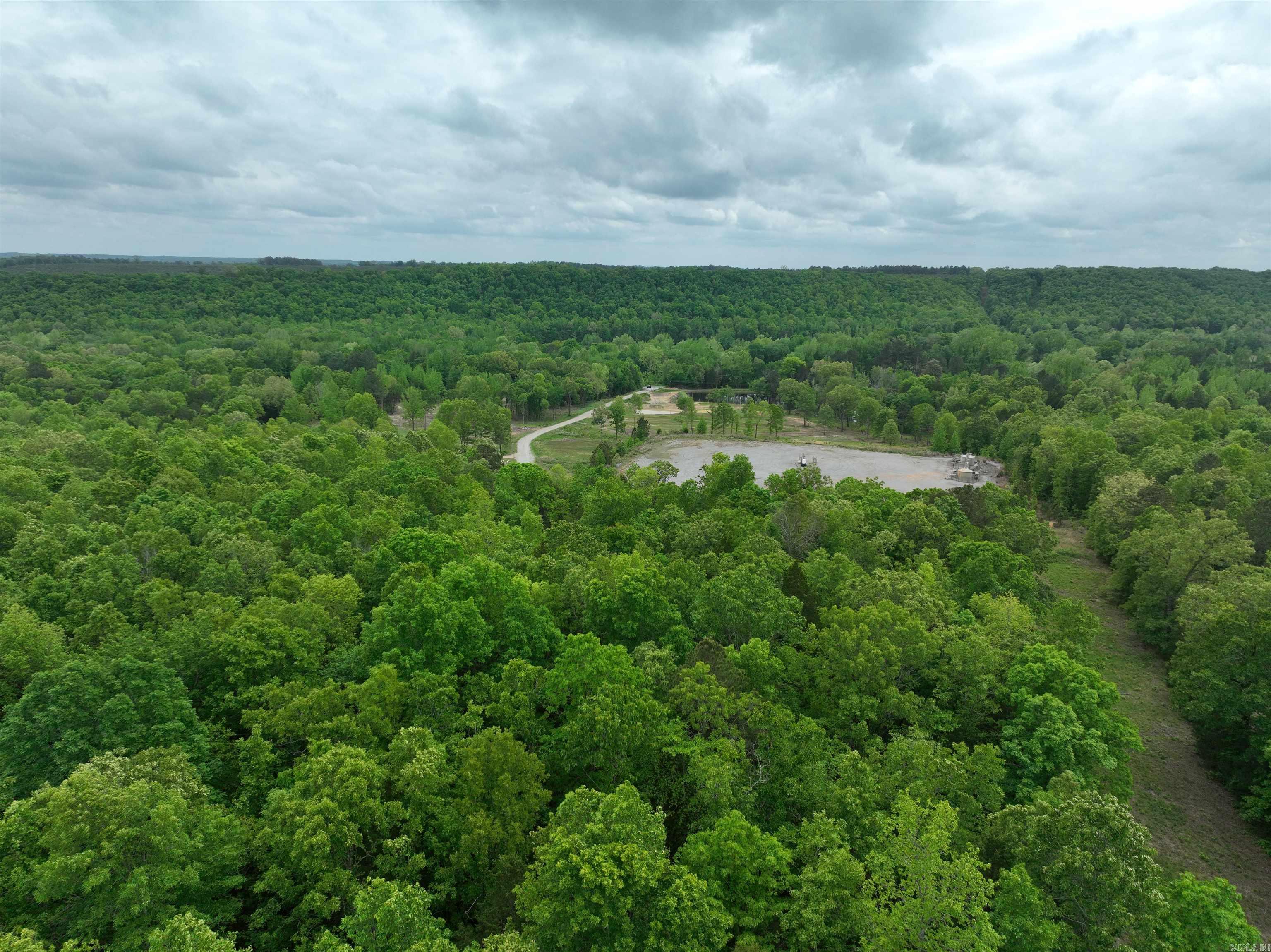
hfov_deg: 71.6
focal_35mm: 24
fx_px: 881
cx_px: 636
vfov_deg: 56.8
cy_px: 476
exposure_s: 1/2000
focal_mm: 12.29
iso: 130
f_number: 2.8
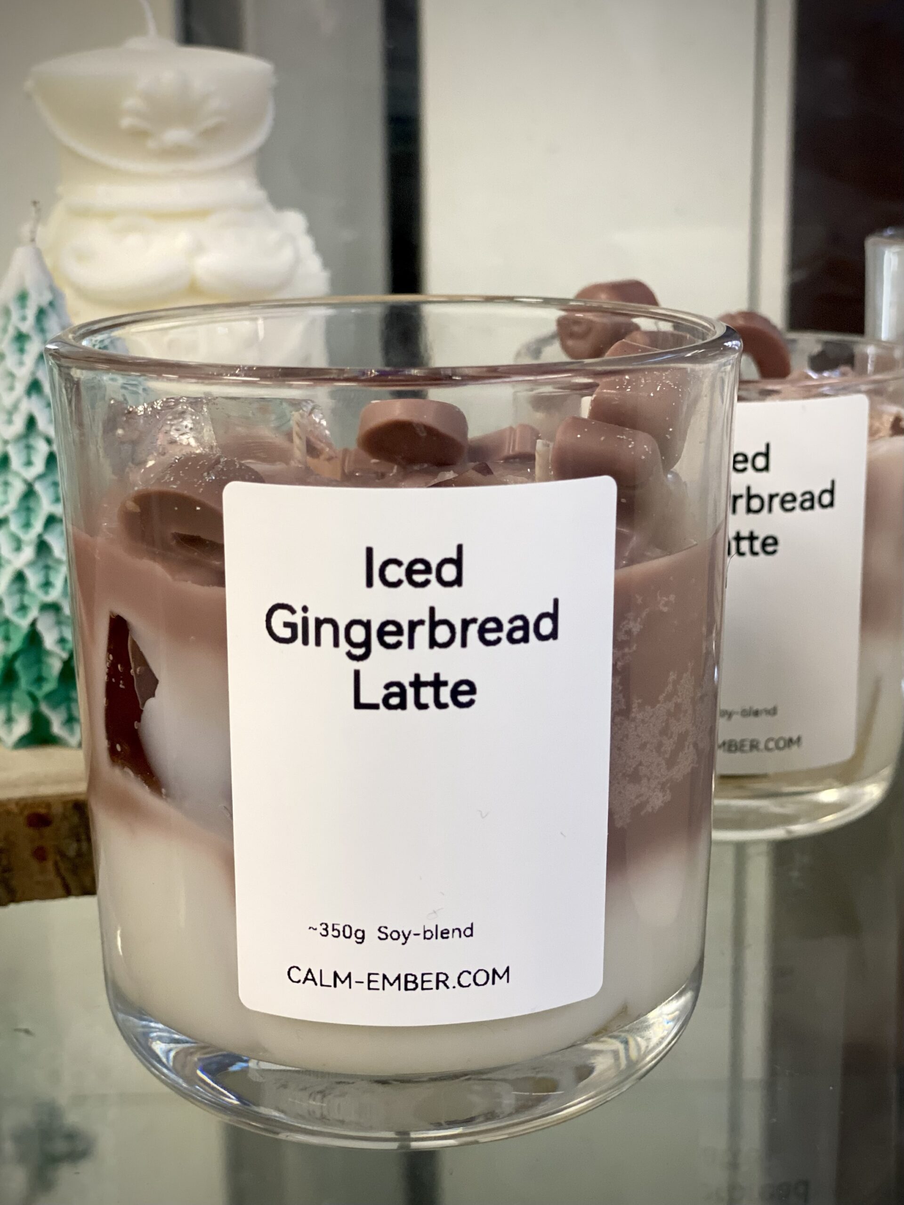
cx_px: 452
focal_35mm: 52
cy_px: 602
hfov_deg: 28.0
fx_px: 1811
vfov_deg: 36.8
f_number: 2
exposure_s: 1/100
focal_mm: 6
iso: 160
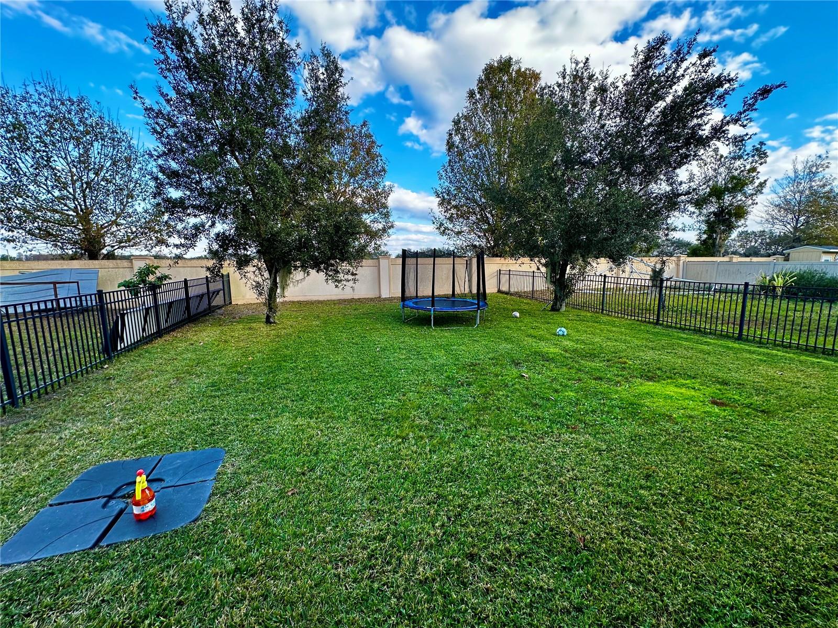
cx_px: 419
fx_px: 339
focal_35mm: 14
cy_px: 314
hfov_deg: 102.1
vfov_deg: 85.7
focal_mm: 2.22
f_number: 2.2
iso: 40
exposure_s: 1/226
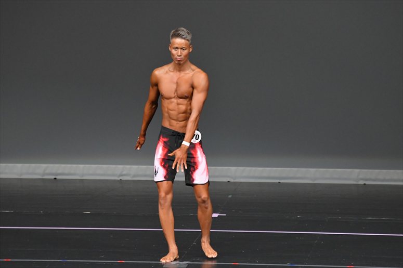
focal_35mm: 315
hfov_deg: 6.5
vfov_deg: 4.4
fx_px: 3525
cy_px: 134
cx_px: 202
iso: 4000
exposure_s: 1/400
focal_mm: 210
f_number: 5.6
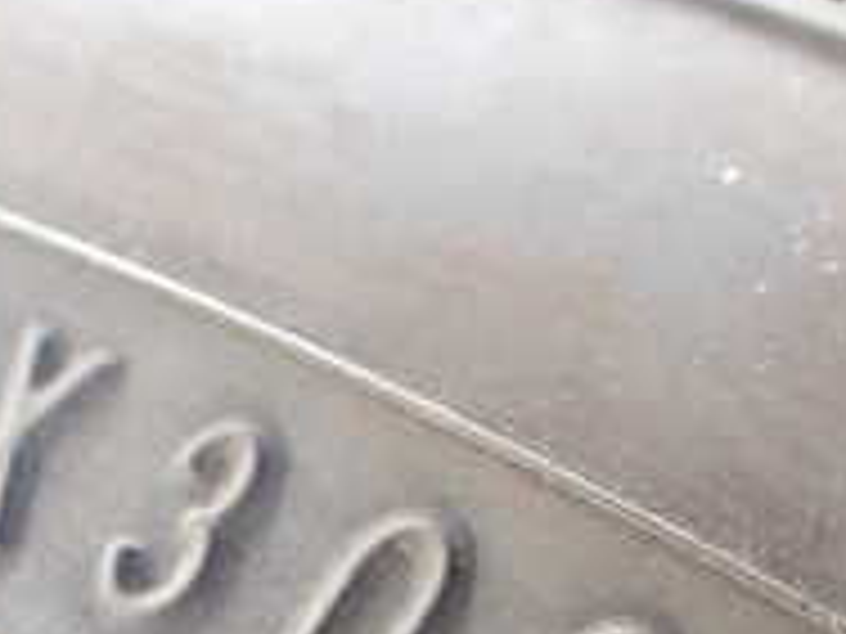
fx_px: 2346
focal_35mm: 96
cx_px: 351
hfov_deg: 20.4
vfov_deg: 15.0
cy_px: 692
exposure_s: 1/125
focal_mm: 5.4
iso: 500
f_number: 2.3
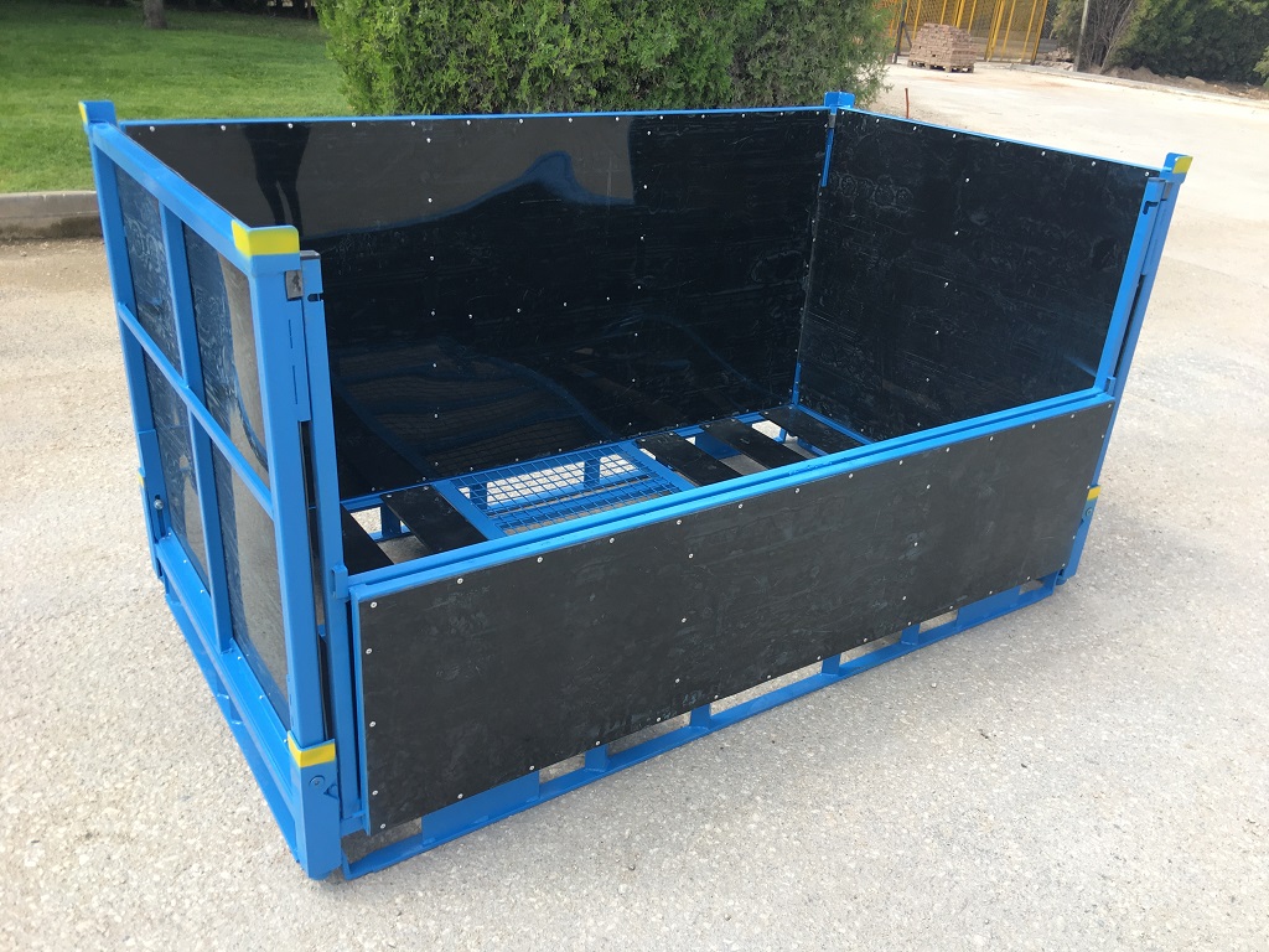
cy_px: 476
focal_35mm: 29
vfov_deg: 48.2
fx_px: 1063
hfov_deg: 61.7
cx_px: 634
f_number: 2.2
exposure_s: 1/432
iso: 25
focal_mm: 4.15
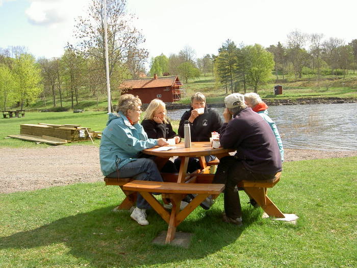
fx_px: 351
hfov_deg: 54.0
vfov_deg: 41.8
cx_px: 178
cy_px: 134
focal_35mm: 34
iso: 50
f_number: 4.7
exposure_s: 1/125
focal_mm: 5.6
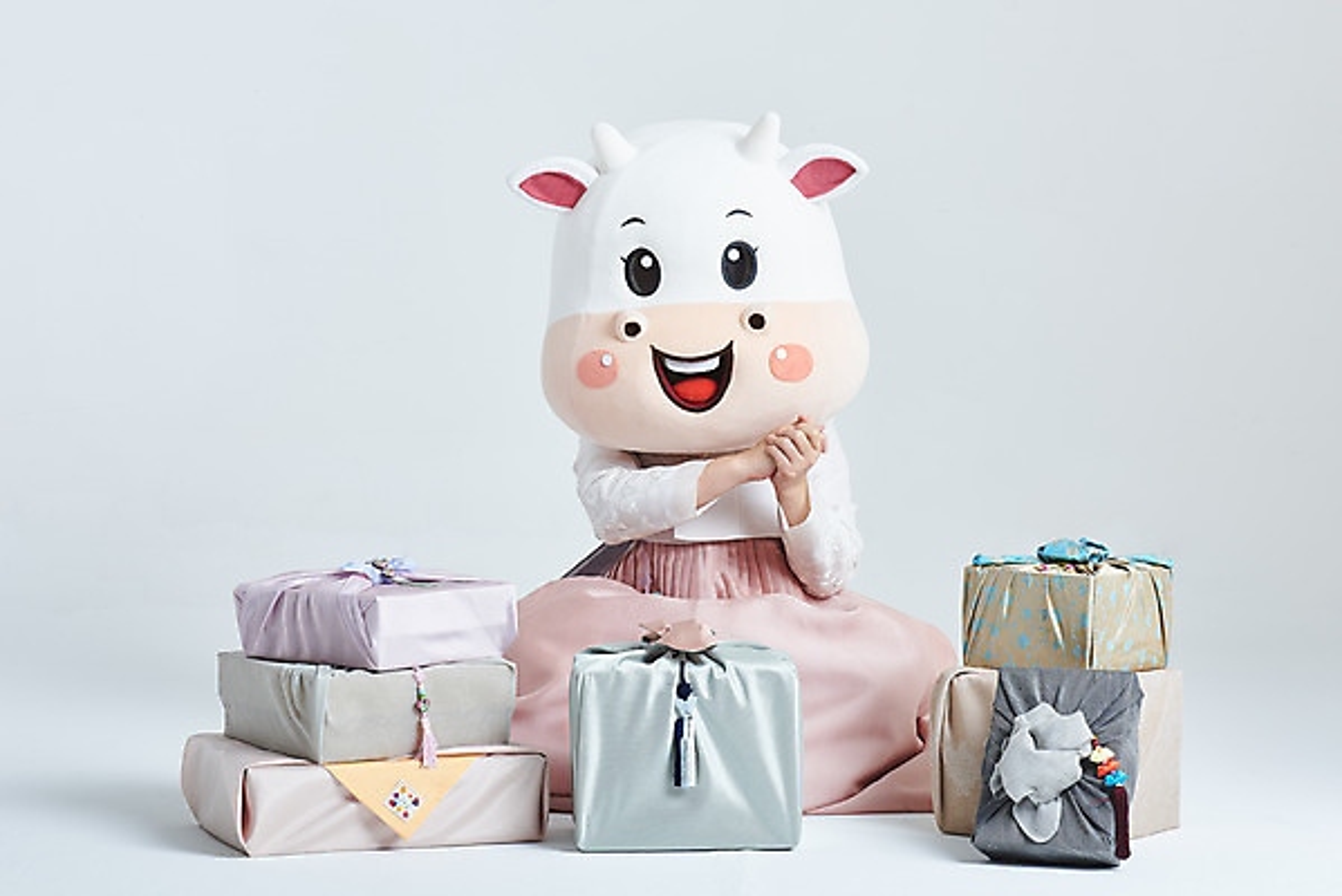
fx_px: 3916
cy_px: 448
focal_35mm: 105
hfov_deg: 19.4
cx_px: 671
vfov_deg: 13.1
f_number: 11
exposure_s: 1/125
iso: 100
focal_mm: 105
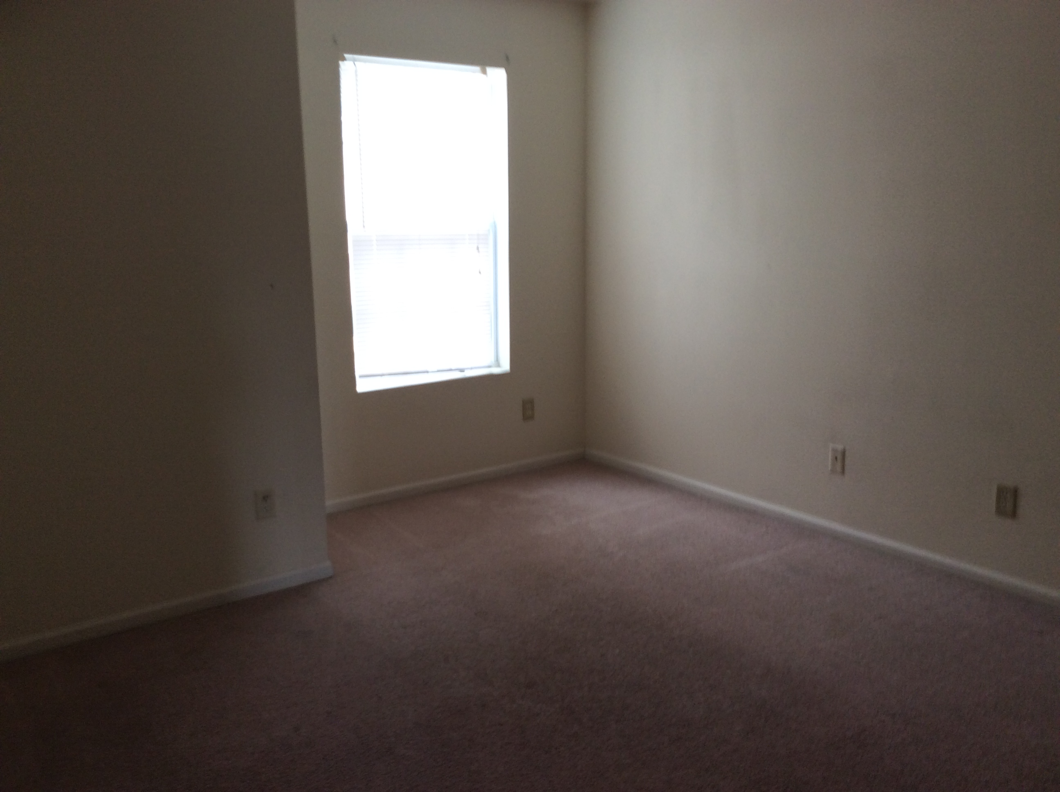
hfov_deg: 56.9
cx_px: 530
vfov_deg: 44.1
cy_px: 396
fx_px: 978
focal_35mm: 32
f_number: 2.4
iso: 32
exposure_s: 1/24
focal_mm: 3.3
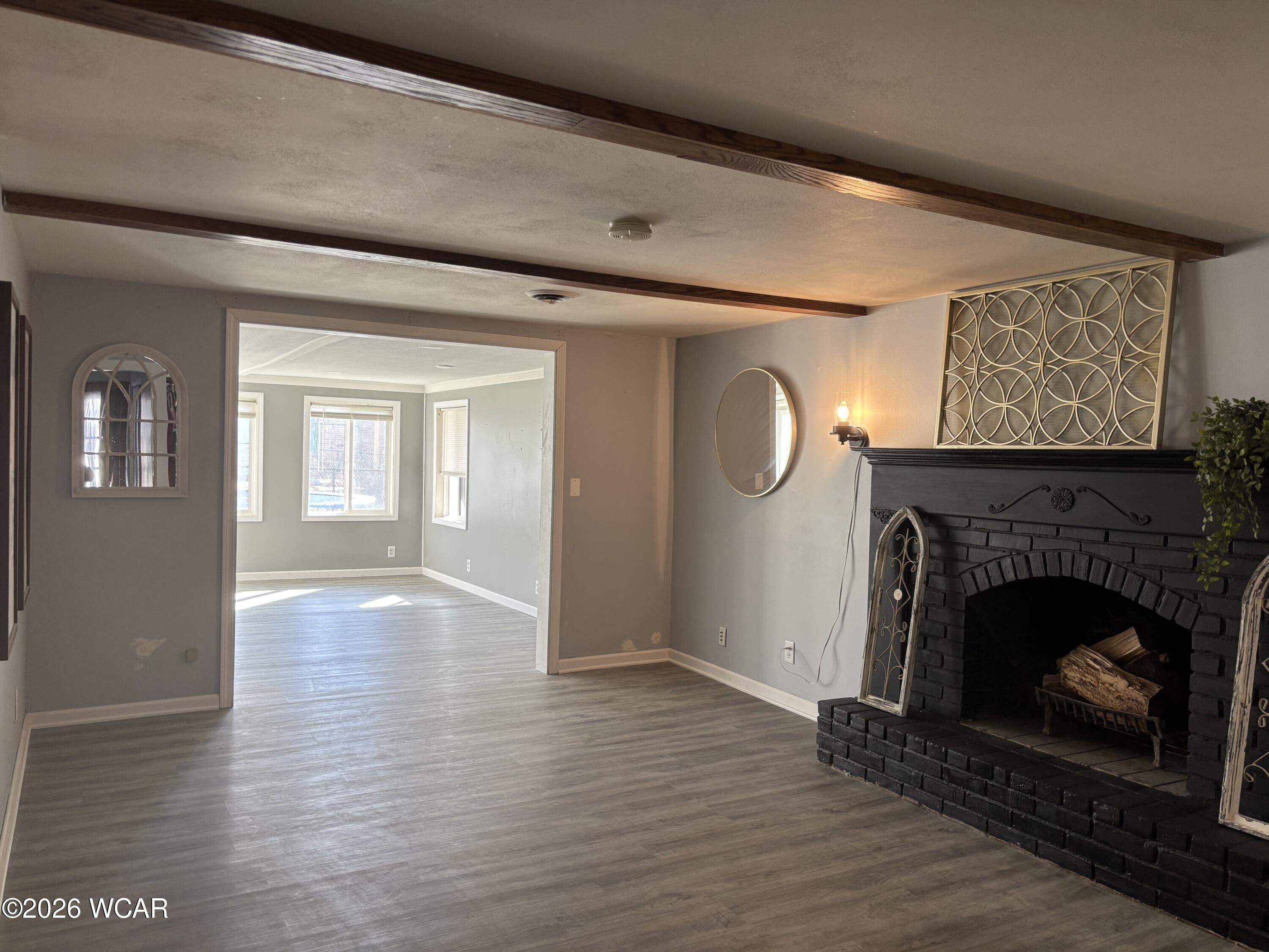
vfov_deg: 53.1
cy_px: 476
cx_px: 634
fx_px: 953
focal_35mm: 26
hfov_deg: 67.3
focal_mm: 5.96
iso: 80
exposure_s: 1/60
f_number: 1.6
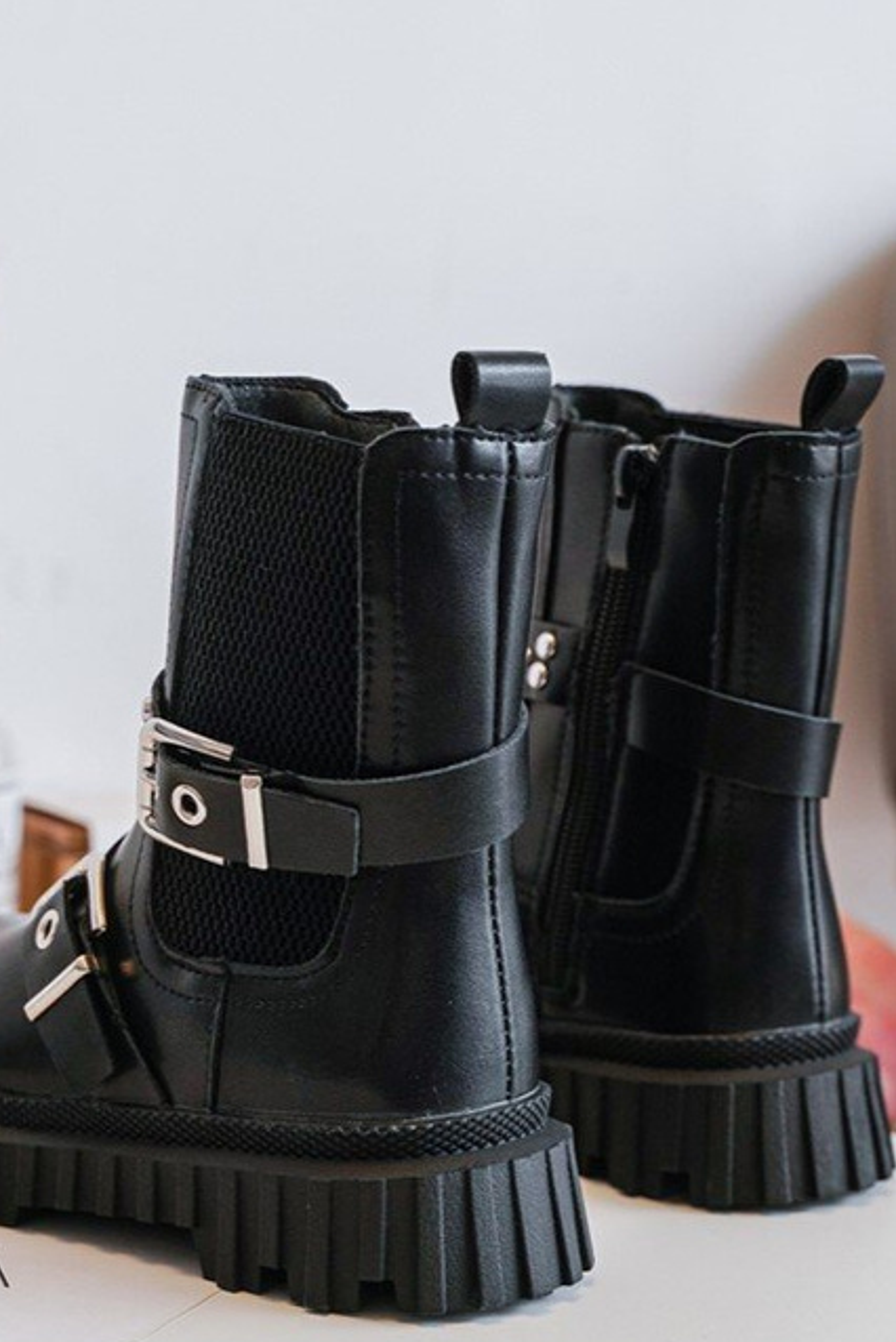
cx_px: 374
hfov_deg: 28.6
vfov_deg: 41.9
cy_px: 709
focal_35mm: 47
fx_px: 1753
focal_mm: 40
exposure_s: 1/100
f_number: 4
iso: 500
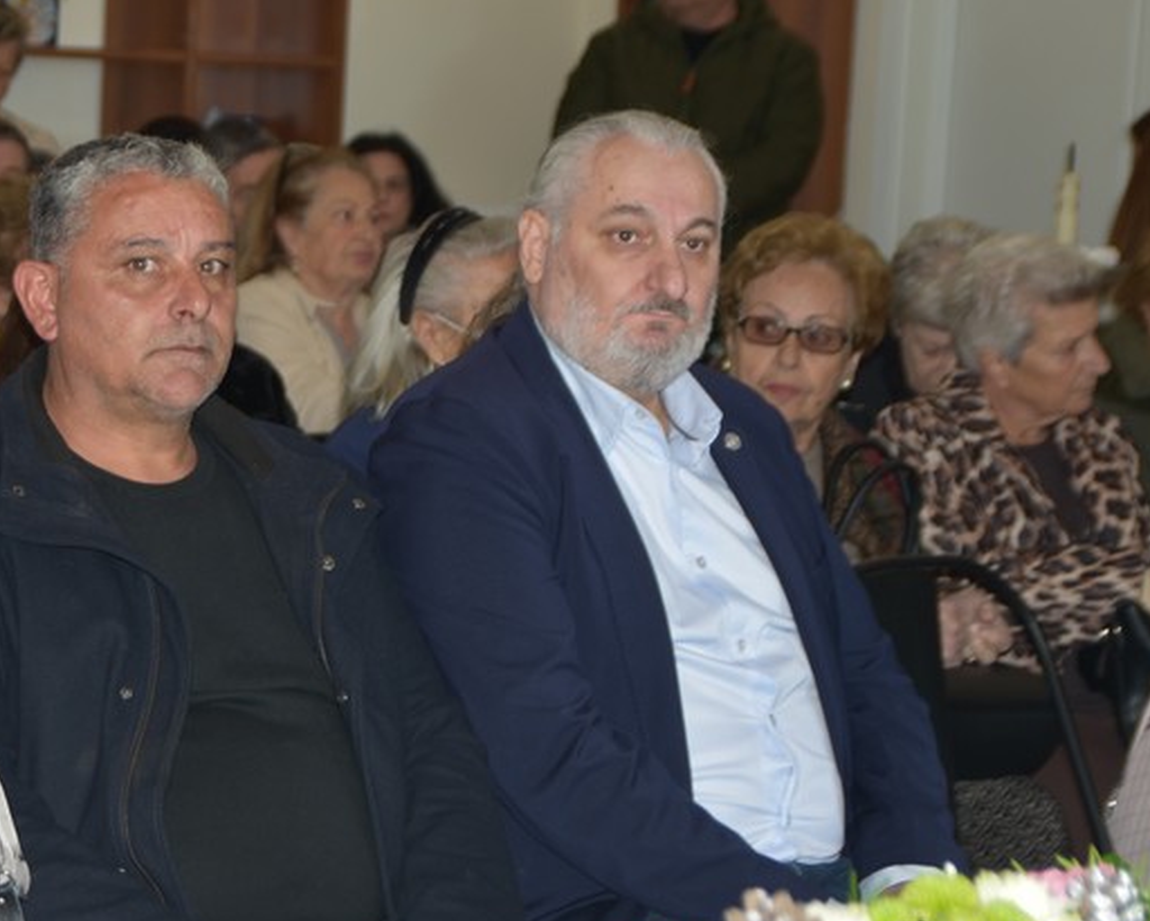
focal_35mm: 107
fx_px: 3643
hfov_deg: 17.6
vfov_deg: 14.4
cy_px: 493
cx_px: 92
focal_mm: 38
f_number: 2.8
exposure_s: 1/60
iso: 100
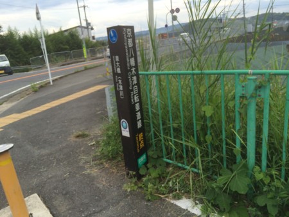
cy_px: 108
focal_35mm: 30
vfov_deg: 46.8
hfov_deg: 59.9
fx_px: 251
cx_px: 144
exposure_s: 1/194
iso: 32
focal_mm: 4.12
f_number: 2.2
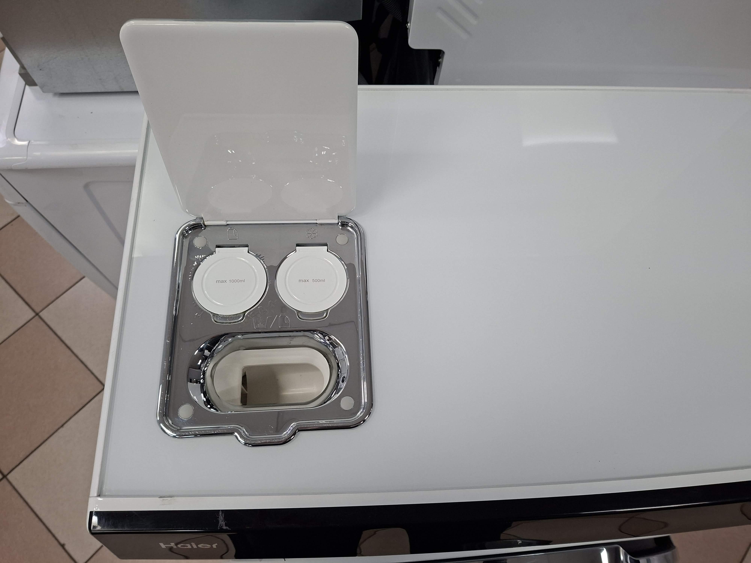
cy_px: 282
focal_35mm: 23
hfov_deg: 73.9
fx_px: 499
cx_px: 376
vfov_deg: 58.9
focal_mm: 5.54
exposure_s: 1/100
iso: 200
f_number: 1.8
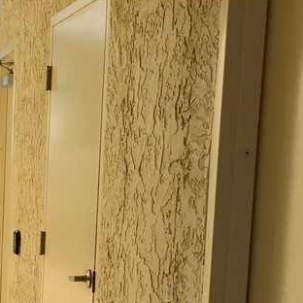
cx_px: 98
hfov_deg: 20.6
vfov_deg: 20.4
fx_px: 832
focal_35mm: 84
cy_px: 237
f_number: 1.8
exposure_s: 1/1626
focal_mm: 3
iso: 16
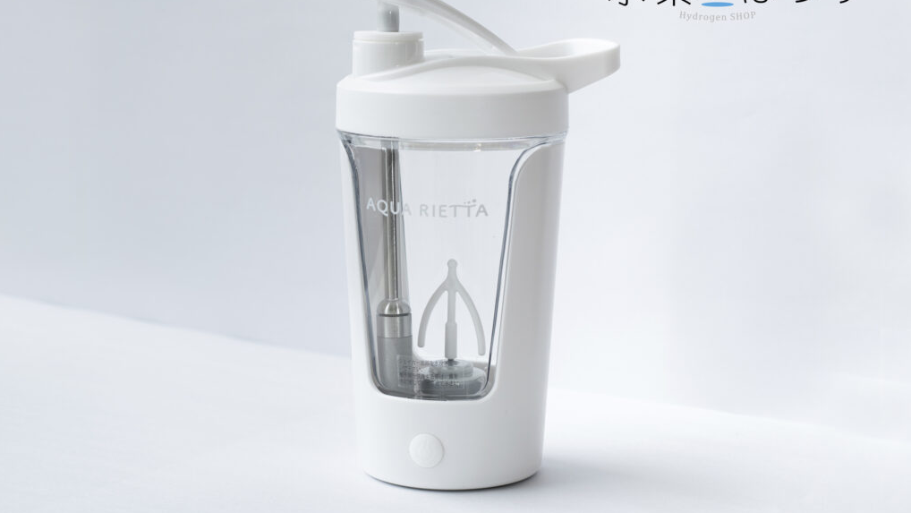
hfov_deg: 26.8
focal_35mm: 79
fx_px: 1909
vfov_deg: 15.3
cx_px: 456
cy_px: 236
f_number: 8
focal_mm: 50
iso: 100
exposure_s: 1/80
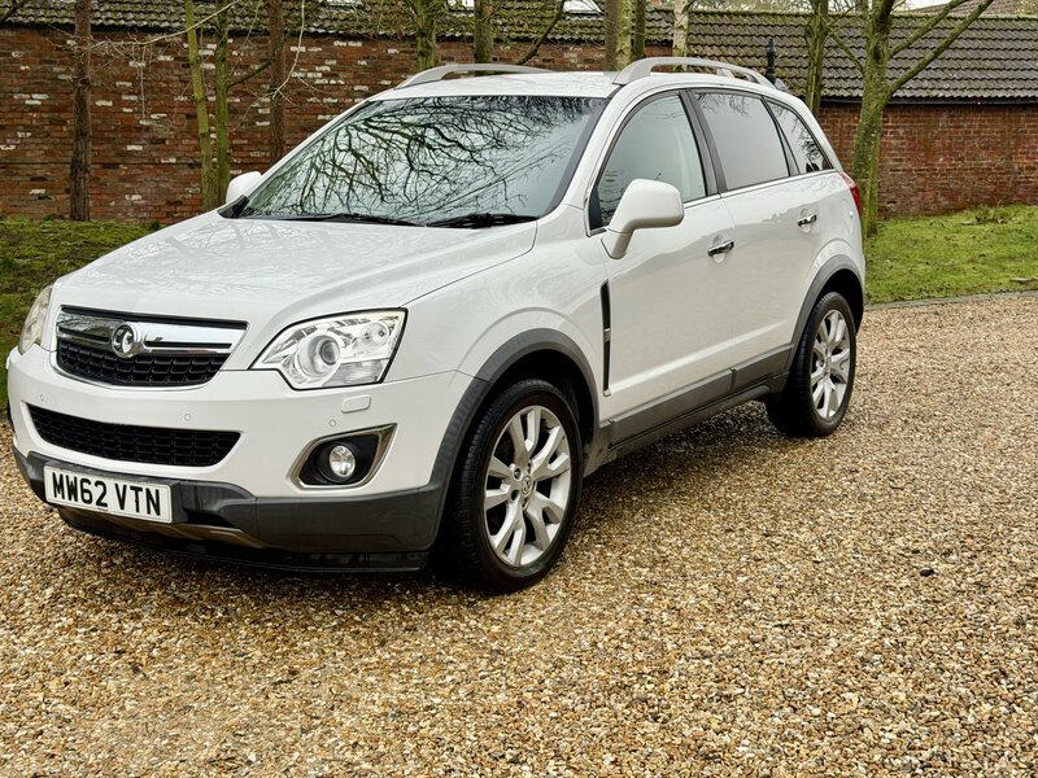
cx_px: 519
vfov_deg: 30.3
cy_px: 389
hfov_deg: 39.7
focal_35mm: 48
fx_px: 1439
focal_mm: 6.76
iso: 64
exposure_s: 1/345
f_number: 1.78
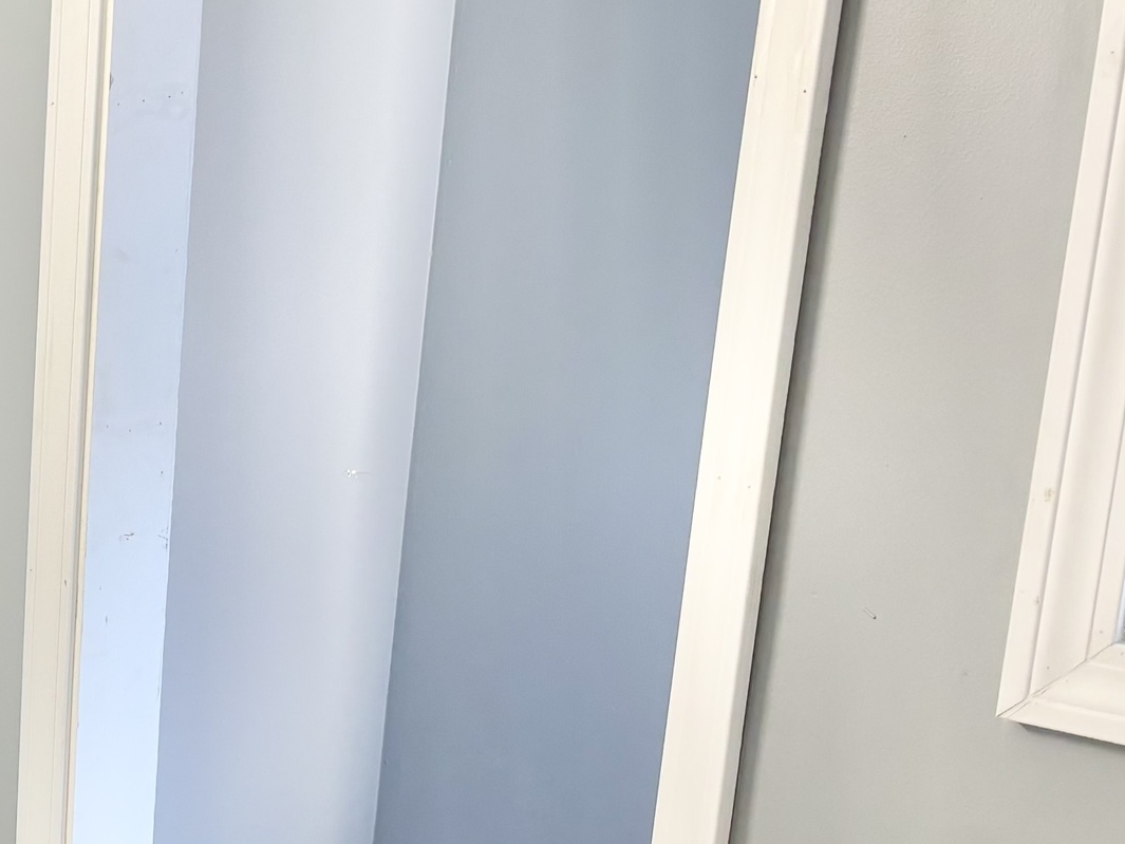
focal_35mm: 75
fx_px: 2438
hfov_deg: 23.6
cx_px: -249
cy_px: 671
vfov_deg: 19.4
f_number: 1.6
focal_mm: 5.96
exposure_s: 1/120
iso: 64
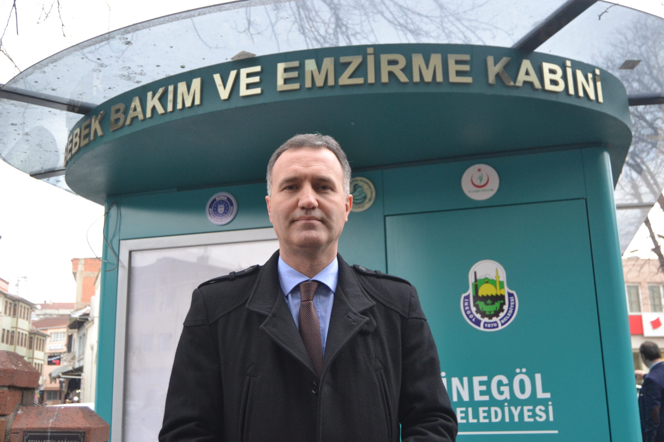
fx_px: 664
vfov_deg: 36.9
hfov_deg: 53.1
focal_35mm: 36
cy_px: 221
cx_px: 332
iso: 1250
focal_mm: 24
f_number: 3.8
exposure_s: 1/500
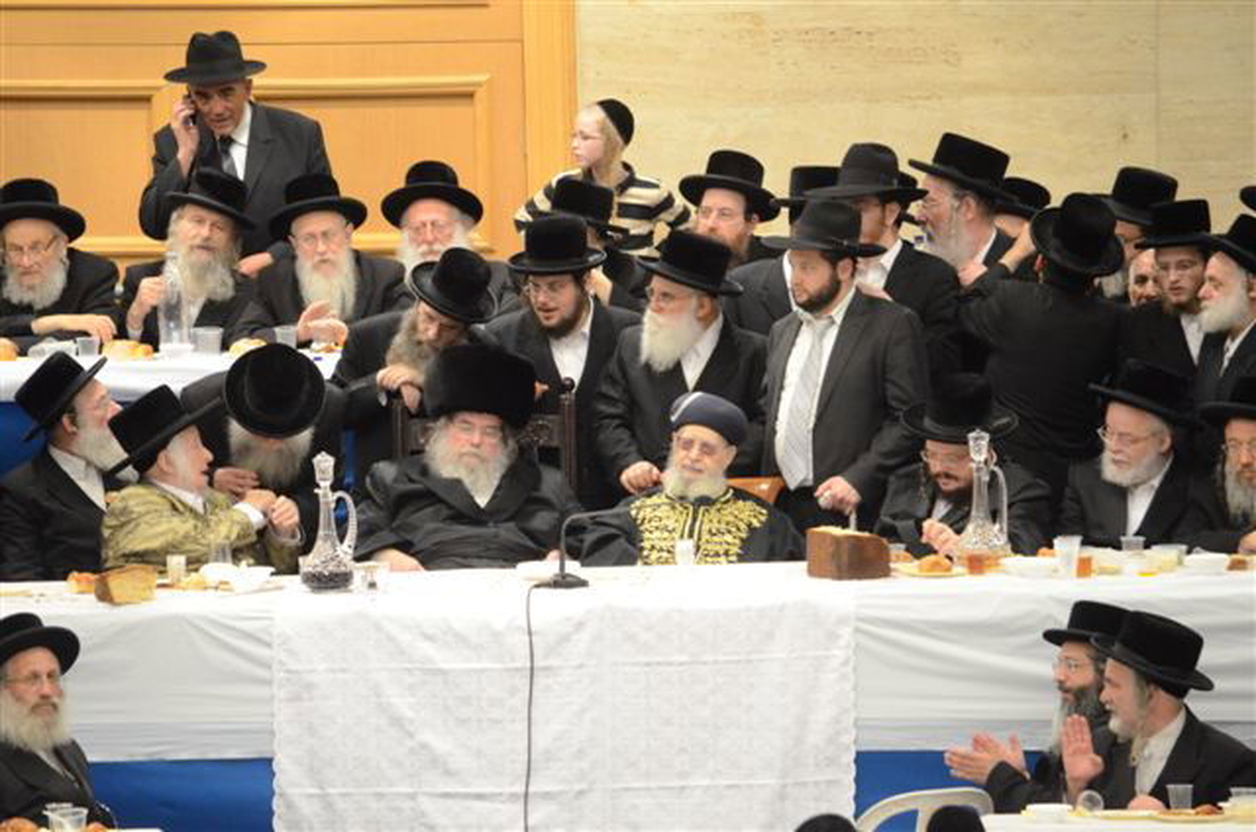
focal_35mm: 330
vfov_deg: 4.1
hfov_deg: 6.3
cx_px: 628
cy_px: 416
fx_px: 11490
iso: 3200
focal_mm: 220
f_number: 5.3
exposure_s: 1/80
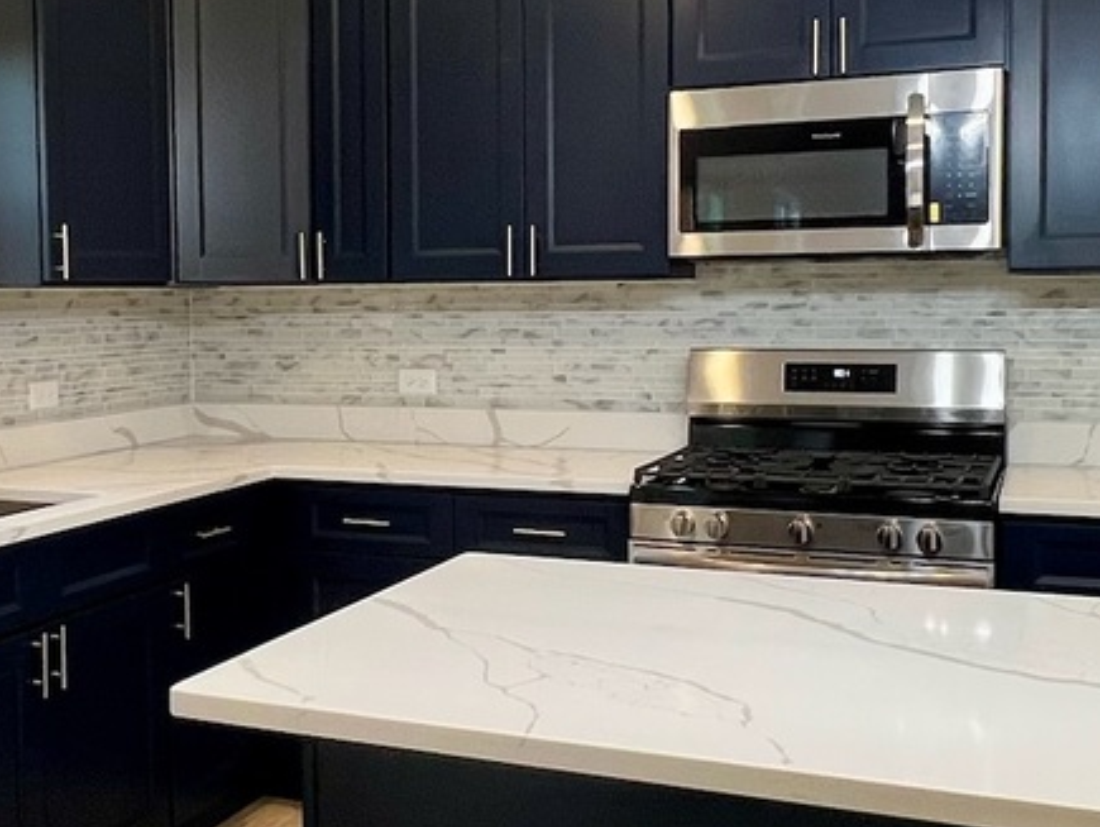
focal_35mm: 43
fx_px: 1368
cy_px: 374
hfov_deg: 43.2
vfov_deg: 33.6
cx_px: 369
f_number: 1.8
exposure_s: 1/60
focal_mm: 1.57
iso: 125
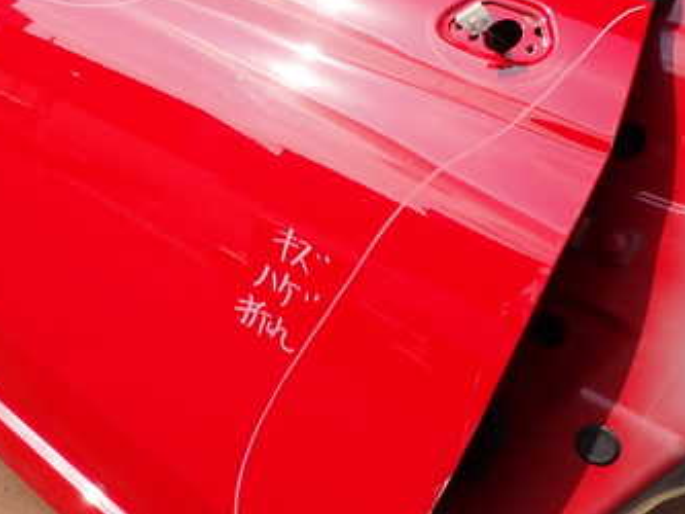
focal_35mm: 45
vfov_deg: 32.2
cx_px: 160
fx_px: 891
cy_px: 286
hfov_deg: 40.7
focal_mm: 4.5
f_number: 8
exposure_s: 1/200
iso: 100
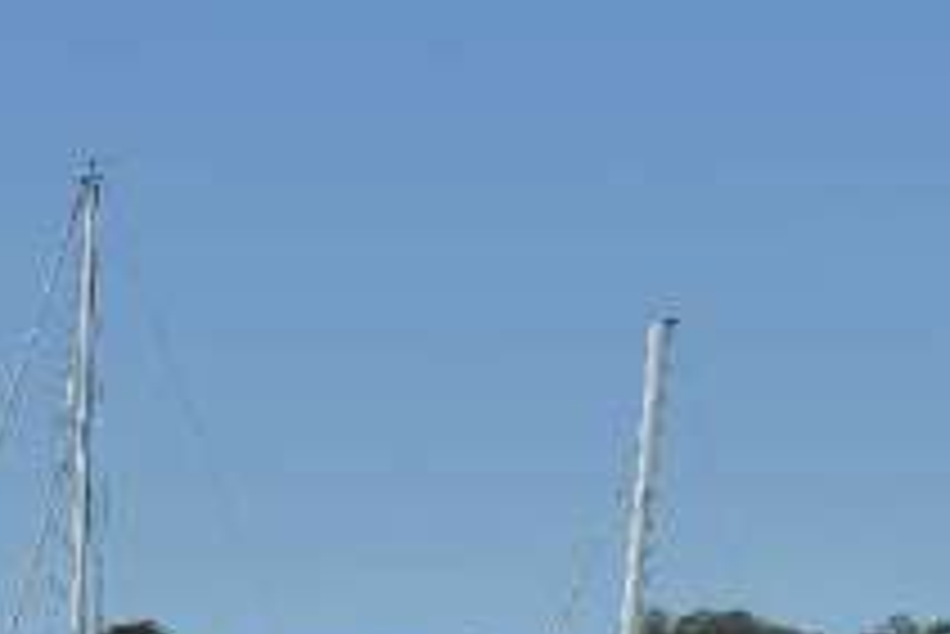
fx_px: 6998
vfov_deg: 5.2
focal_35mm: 265
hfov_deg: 7.8
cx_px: 500
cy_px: 594
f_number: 10
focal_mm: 70
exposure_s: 1/400
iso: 125
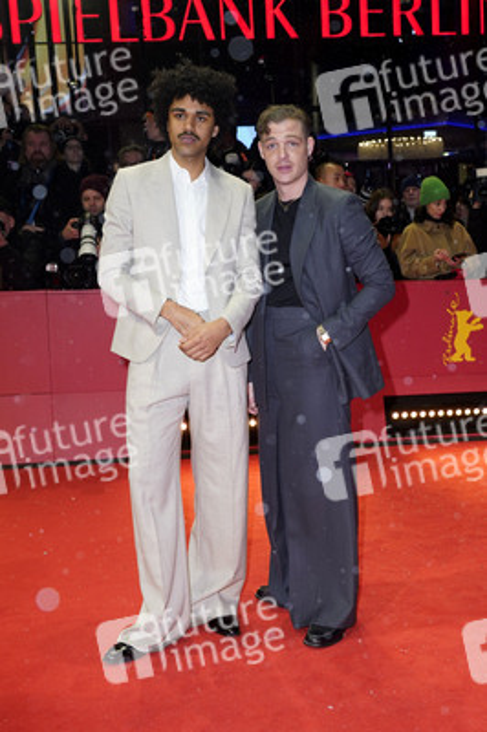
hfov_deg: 32.6
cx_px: 244
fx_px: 833
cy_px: 366
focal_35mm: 41
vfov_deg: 47.4
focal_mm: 41
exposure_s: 1/160
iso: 800
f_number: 5.6
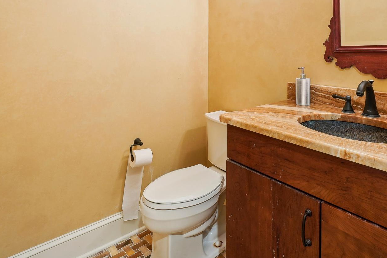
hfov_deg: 75.5
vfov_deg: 52.0
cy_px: 55
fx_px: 247
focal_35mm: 23
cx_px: 226
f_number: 8
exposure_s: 1/20
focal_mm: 14
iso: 1000
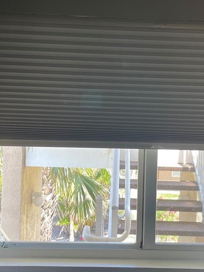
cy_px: 126
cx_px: 126
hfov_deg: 30.8
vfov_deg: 40.4
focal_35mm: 47
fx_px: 369
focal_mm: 4.2
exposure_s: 1/121
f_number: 1.6
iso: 64
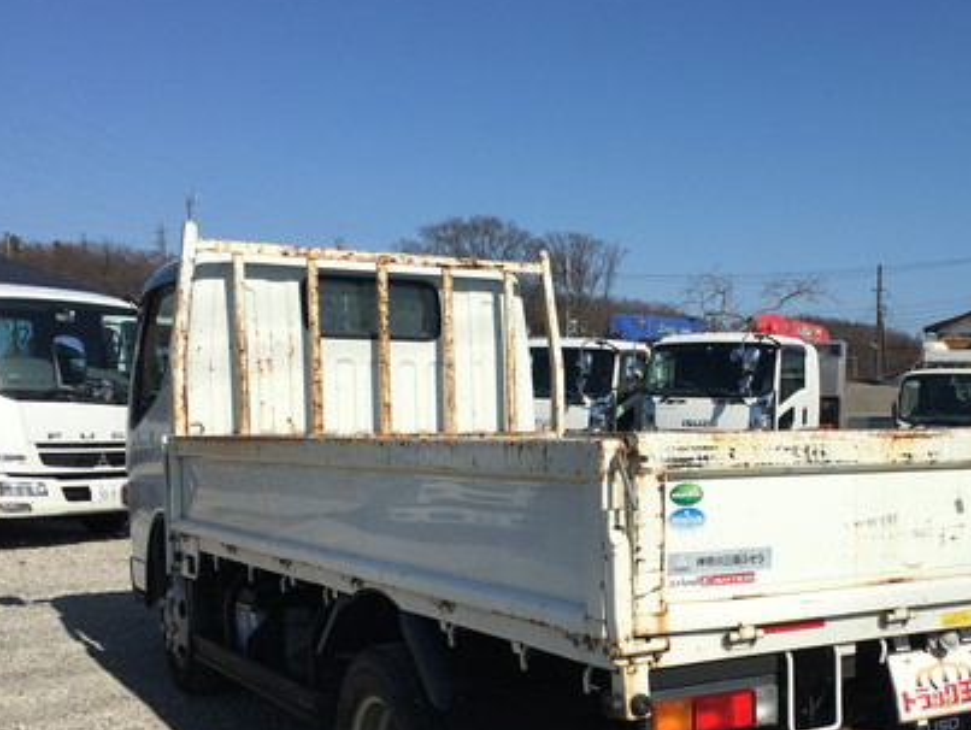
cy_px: 523
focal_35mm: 46
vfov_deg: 31.2
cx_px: 684
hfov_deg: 40.4
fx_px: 1291
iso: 25
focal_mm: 4.15
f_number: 2.2
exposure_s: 1/3497
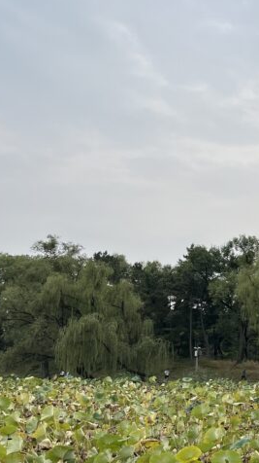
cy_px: 261
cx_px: 440
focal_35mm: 61
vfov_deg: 34.3
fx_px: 746
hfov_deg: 16.9
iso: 50
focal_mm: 5.1
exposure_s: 1/2024
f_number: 1.6
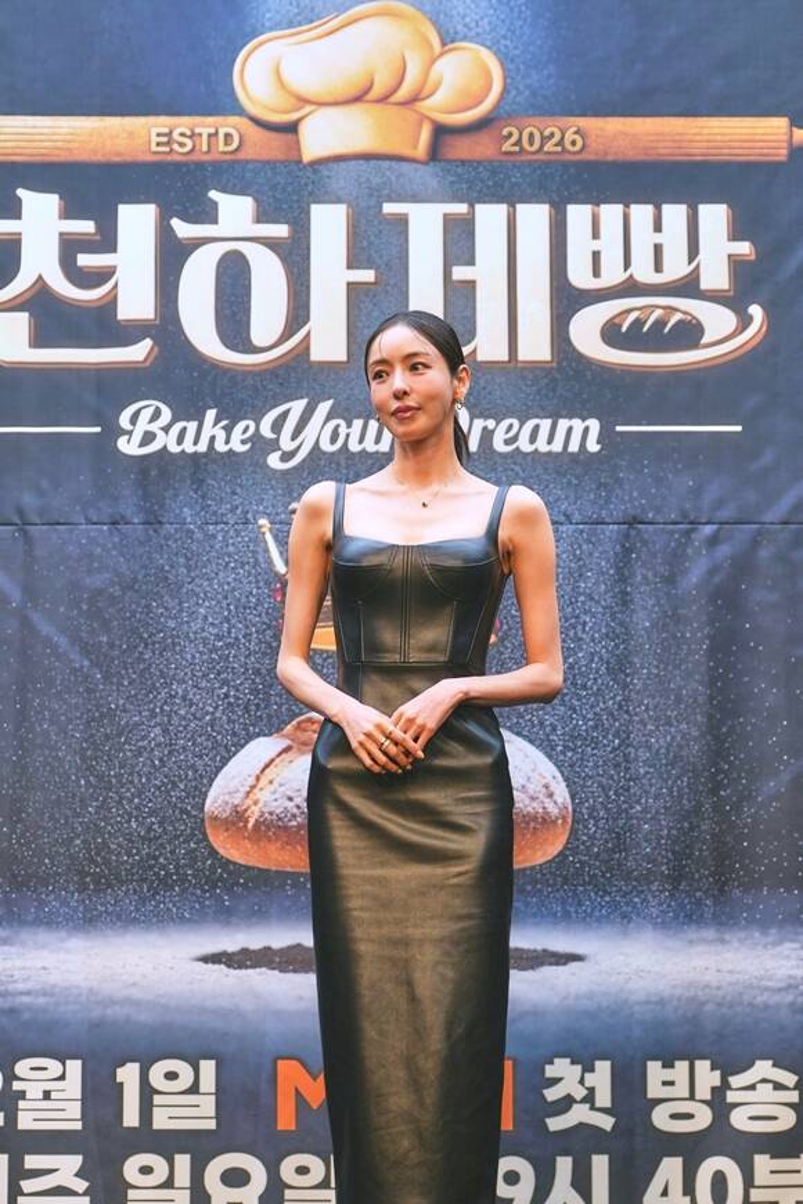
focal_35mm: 87
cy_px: 602
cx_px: 402
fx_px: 2911
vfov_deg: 23.4
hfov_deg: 15.7
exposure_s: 1/160
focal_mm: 58
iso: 320
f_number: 2
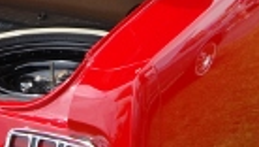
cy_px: -49
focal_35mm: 146
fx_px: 1004
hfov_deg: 14.6
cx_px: 49
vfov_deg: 8.2
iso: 200
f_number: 14
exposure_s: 1/80
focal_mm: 20
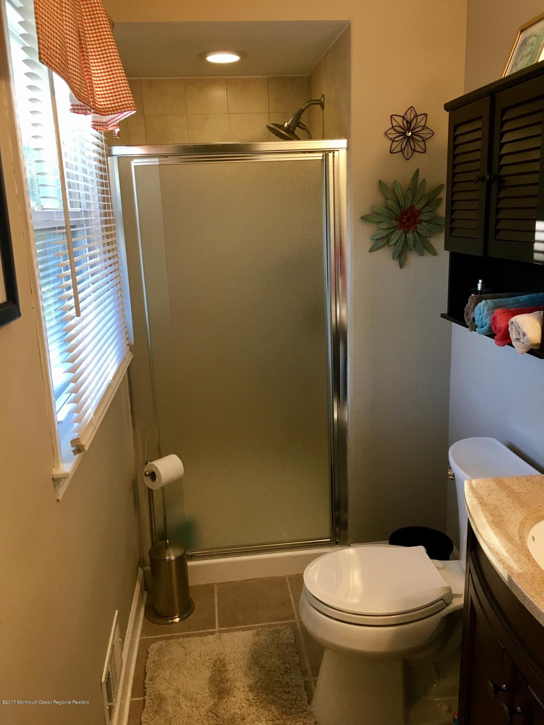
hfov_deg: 48.2
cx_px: 272
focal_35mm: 29
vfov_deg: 61.7
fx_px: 608
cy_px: 362
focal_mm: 4.15
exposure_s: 1/30
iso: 40
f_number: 2.2
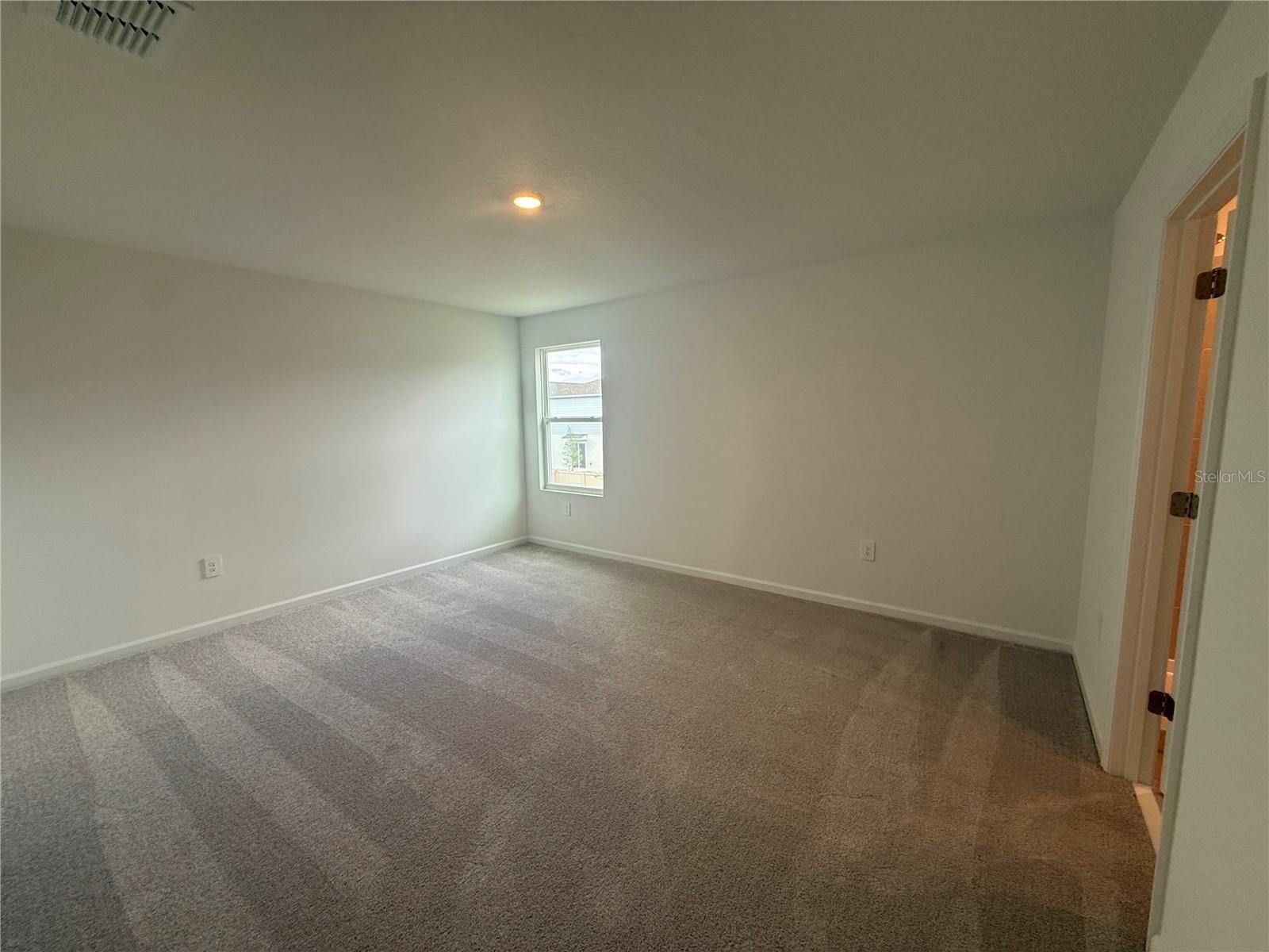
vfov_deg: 85.7
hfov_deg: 102.1
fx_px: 513
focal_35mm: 14
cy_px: 476
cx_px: 634
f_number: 2.2
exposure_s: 1/120
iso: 100
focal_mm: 2.22
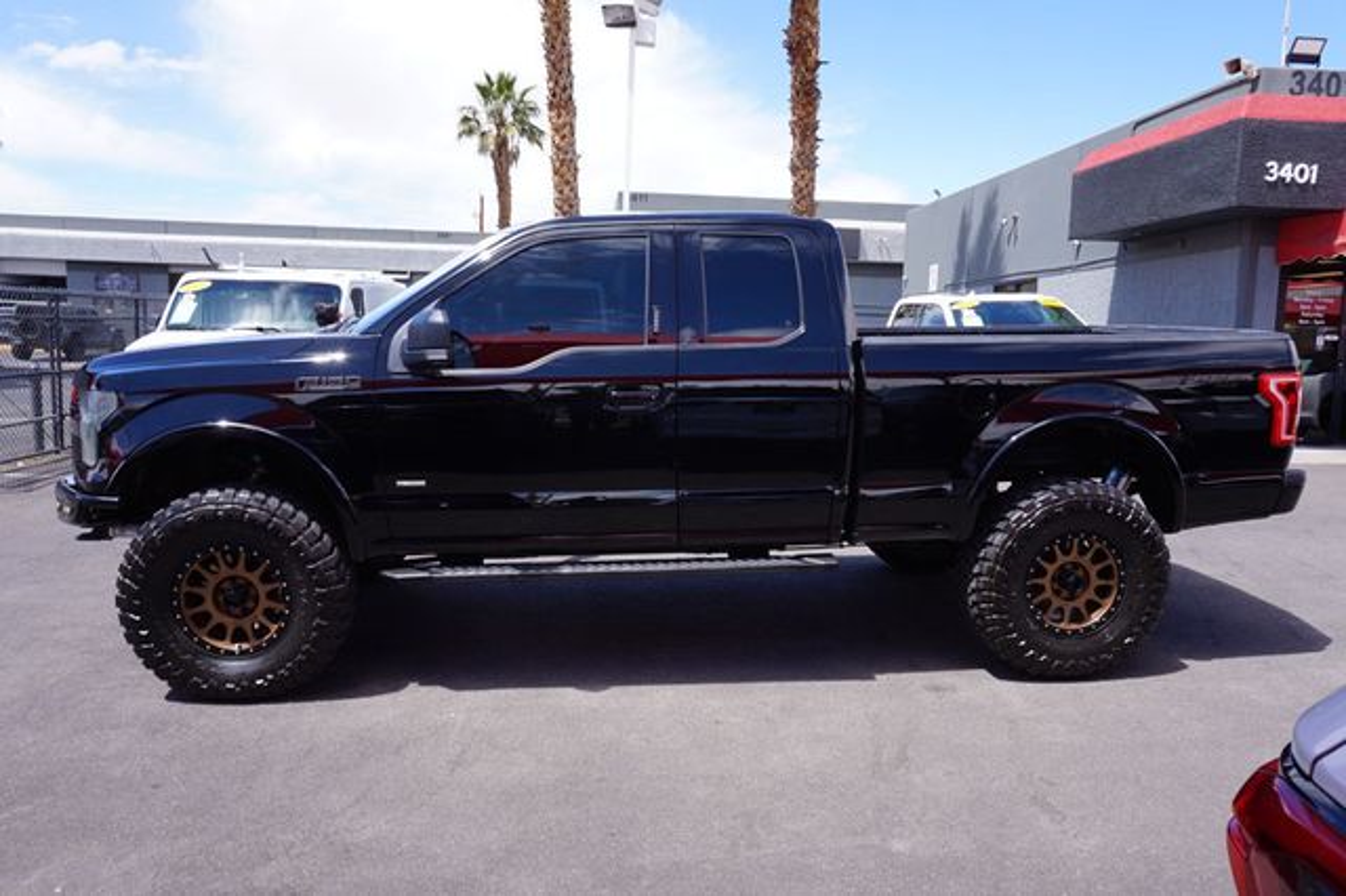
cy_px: 448
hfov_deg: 73.8
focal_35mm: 24
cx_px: 673
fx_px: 897
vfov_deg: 53.1
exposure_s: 1/80
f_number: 10
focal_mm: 16
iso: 100
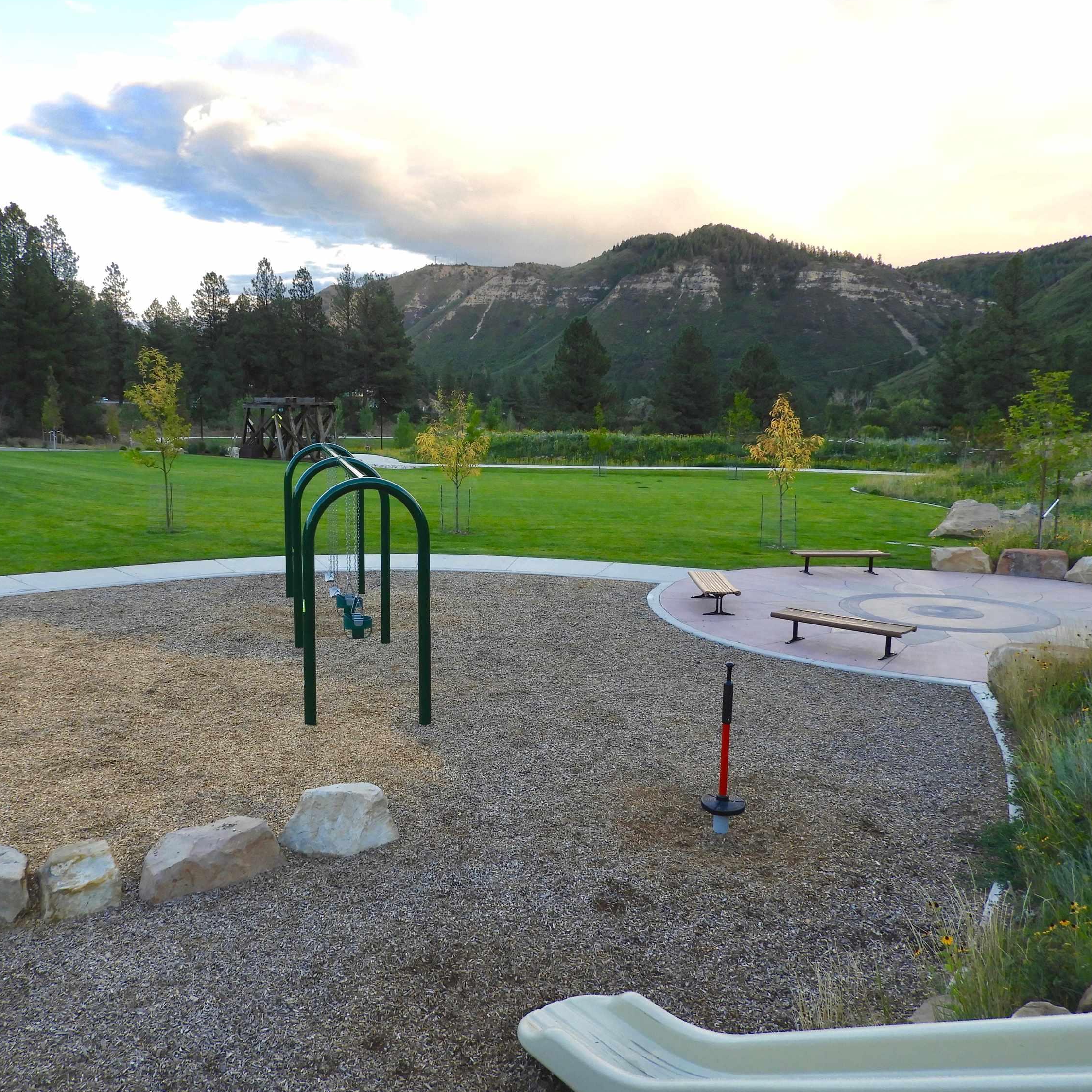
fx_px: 1035
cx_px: 453
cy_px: 546
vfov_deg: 55.6
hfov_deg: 55.3
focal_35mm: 29
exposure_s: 1/60
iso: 100
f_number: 3.3
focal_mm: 4.3
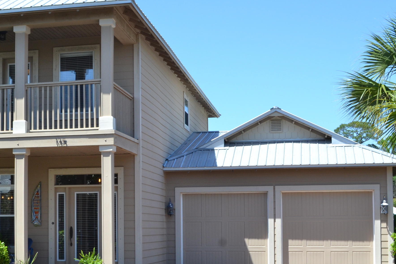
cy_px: 186
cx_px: 89
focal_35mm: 71
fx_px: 781
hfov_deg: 28.0
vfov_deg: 19.1
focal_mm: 28
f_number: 10
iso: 400
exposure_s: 1/320
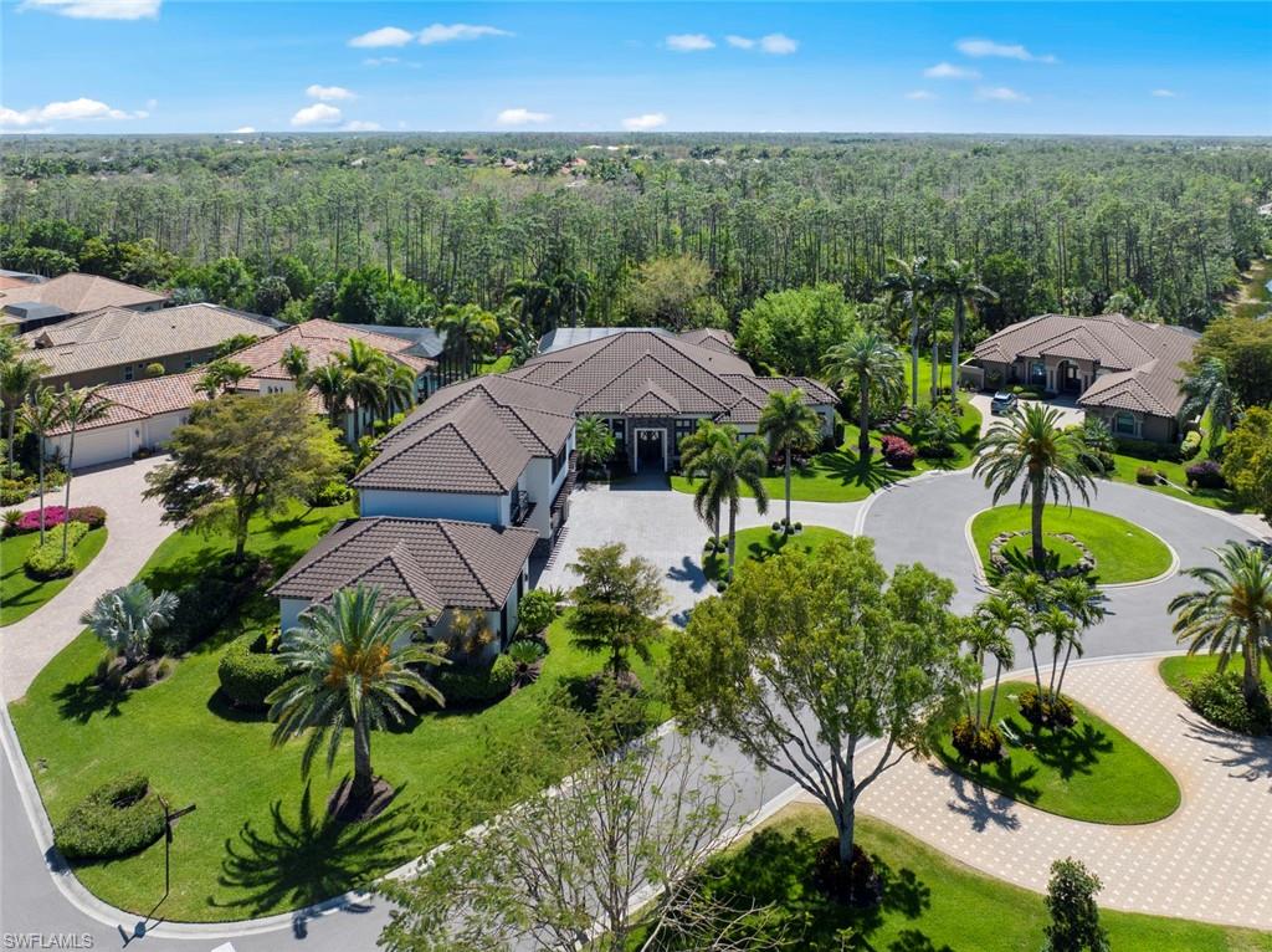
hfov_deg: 71.6
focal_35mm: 24
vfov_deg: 56.7
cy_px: 476
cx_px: 636
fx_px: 881
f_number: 2.8
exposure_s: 1/800
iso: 130
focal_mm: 12.29
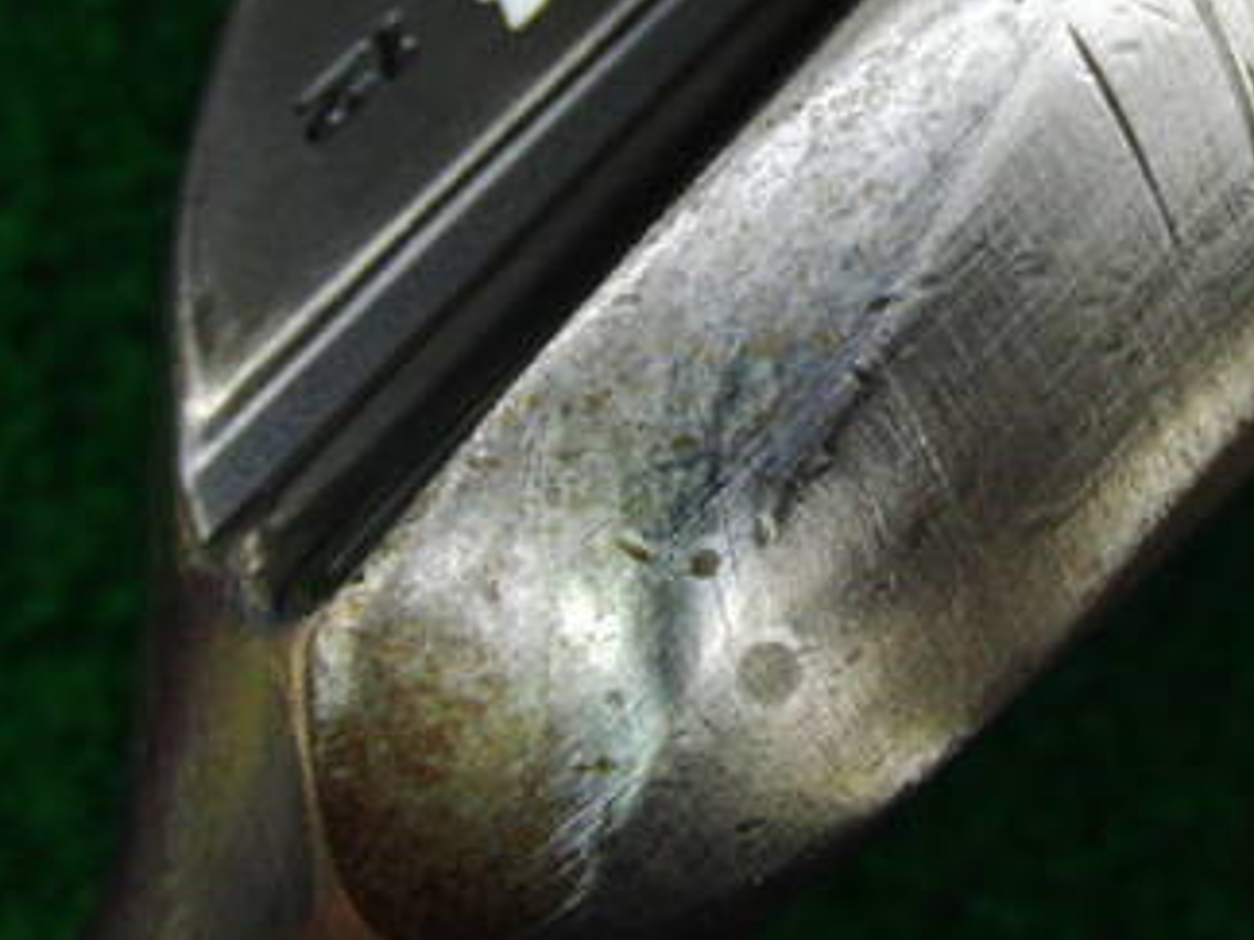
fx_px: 2644
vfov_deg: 20.0
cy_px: 209
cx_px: 983
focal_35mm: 73
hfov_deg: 26.2
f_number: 3.6
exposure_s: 1/80
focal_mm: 6.42
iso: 250
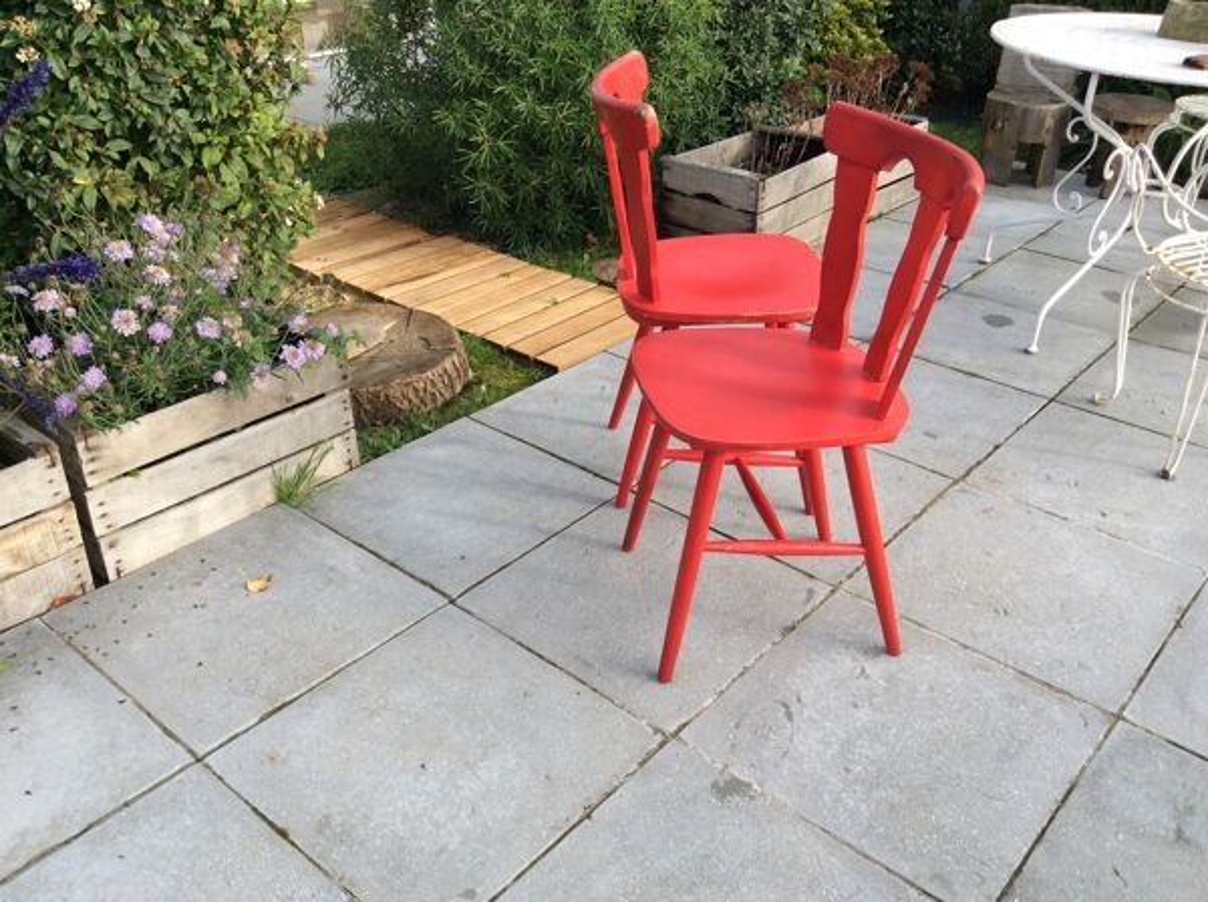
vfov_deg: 44.0
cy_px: 451
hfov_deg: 56.9
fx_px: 1115
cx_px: 604
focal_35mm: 32
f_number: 2.4
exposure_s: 1/364
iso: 32
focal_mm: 3.3
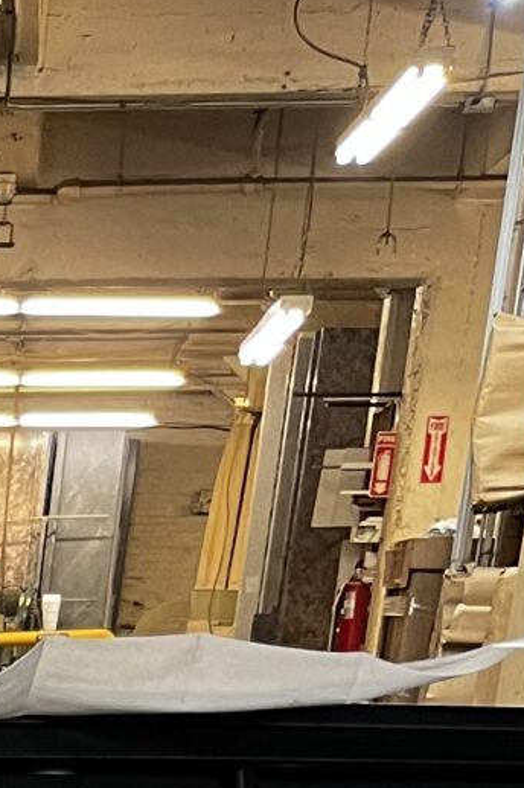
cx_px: -801
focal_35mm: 134
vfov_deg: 12.3
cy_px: 1869
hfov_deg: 9.0
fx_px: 2929
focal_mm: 5.1
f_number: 1.6
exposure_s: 1/42
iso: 160
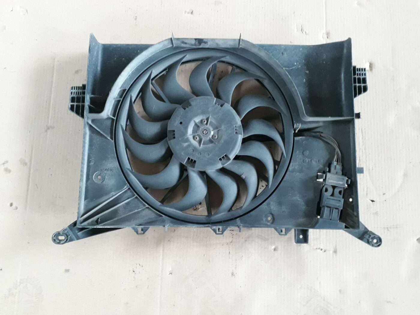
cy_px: 158
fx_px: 328
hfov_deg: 65.3
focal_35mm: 27
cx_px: 210
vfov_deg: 51.4
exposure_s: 1/17
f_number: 1.9
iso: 400
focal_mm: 3.6
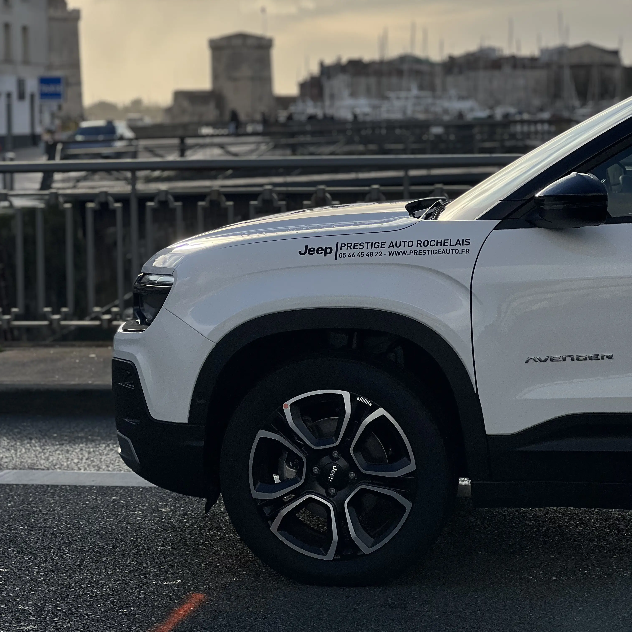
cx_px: 316
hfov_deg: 19.1
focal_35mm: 91
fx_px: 1880
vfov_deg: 19.0
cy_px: 225
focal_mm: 9
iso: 32
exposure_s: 1/1357
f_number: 2.8
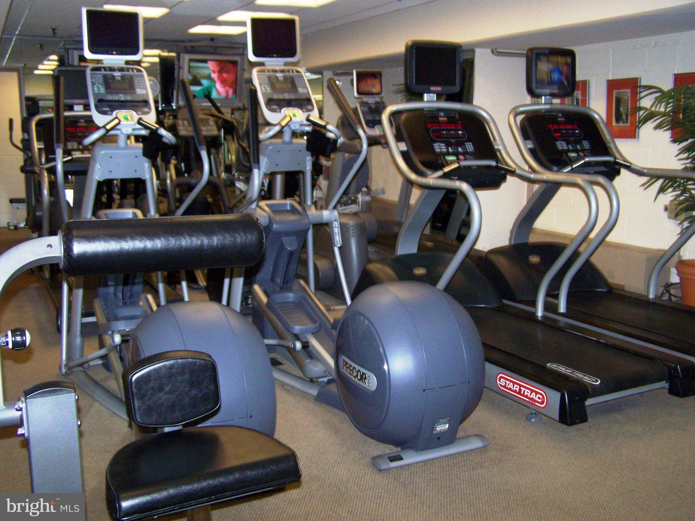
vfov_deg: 37.7
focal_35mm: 38
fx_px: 763
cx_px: 348
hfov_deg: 49.0
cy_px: 260
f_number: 2.8
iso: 160
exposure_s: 1/60
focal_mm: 6.3
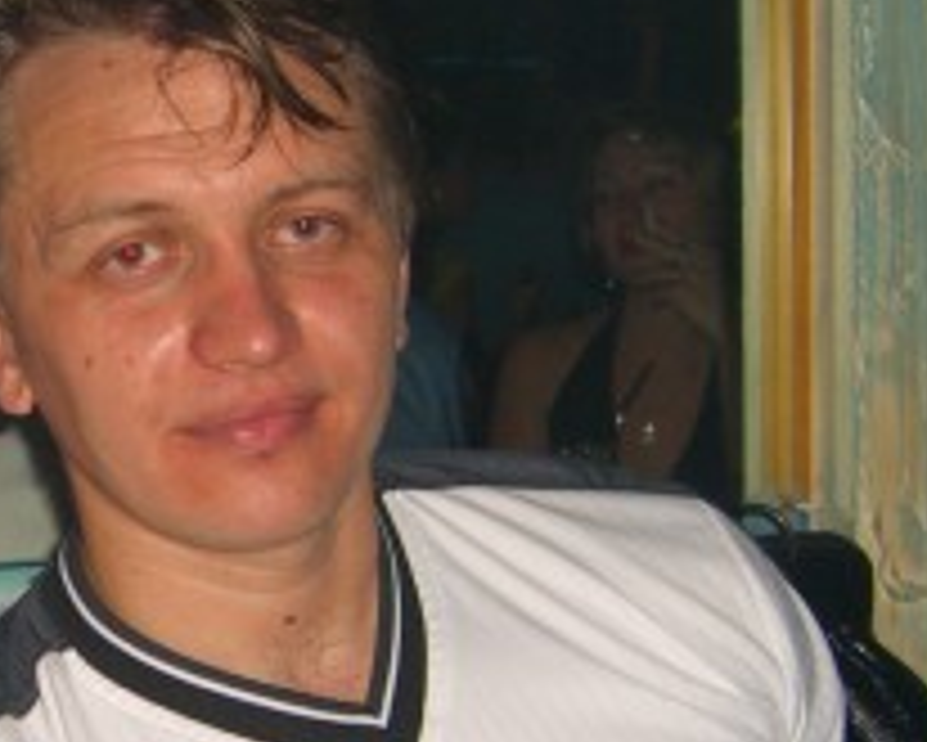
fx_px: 2964
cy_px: 535
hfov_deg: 17.4
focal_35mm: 108
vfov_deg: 14.2
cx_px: 32
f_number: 2.8
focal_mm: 7.9
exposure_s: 1/60
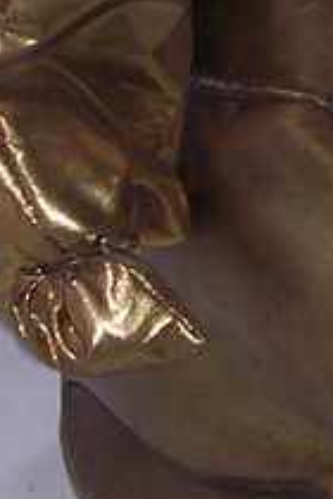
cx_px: 517
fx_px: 2664
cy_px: 2
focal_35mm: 192
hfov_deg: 7.0
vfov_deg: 10.6
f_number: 3
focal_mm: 6.6
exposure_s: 1/60.1
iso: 100
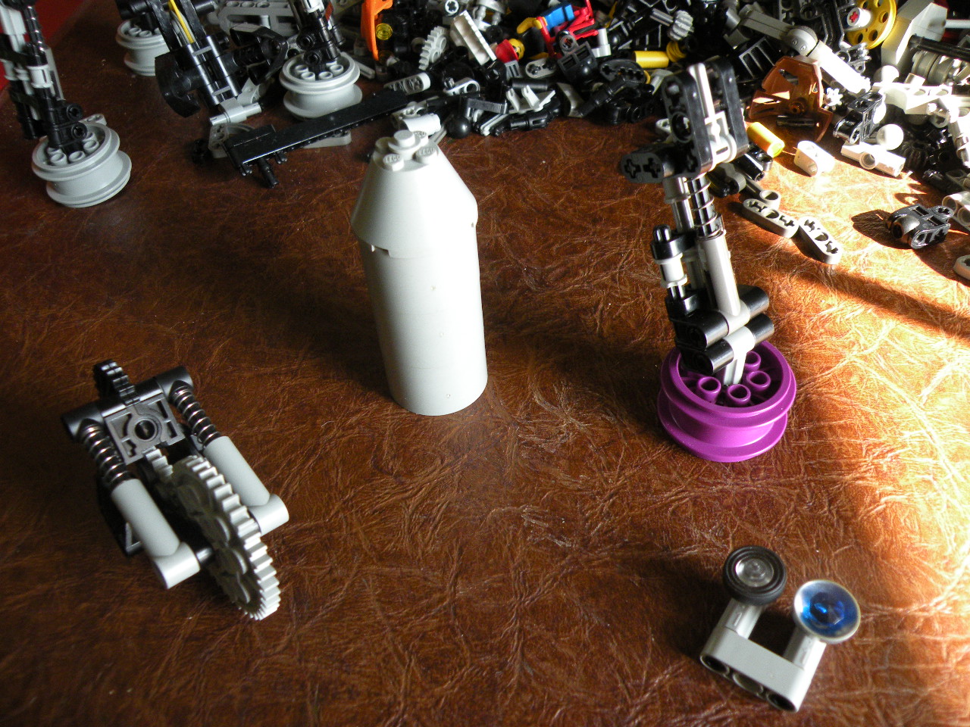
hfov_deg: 65.3
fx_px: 757
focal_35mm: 27
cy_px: 364
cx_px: 485
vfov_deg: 51.4
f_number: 2.8
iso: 221
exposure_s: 1/60
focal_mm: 4.7
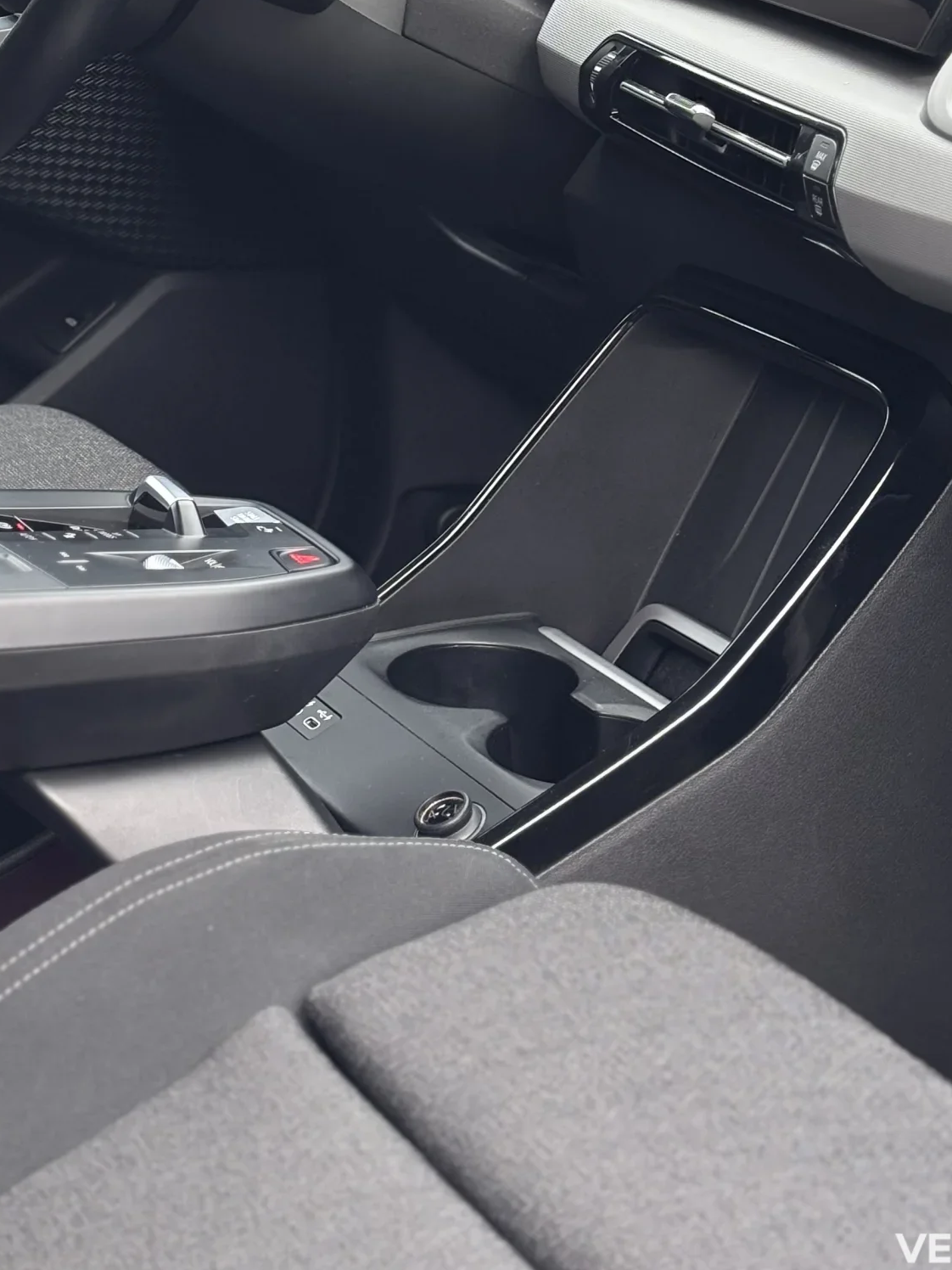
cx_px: 236
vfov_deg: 21.6
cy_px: 187
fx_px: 3264
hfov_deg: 16.5
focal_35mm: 89
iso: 50
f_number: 1.6
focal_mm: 5.96
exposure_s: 1/172
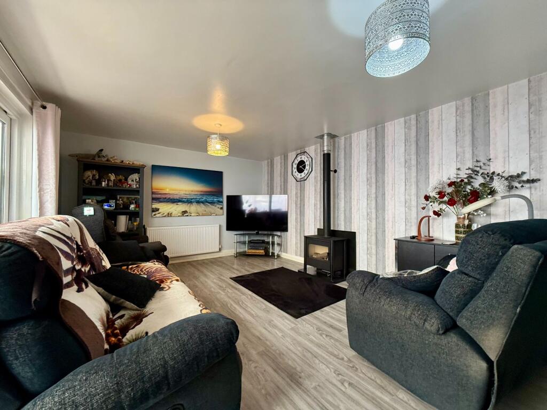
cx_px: 274
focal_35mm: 14
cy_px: 205
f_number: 2.2
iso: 250
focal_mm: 2.22
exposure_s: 1/99
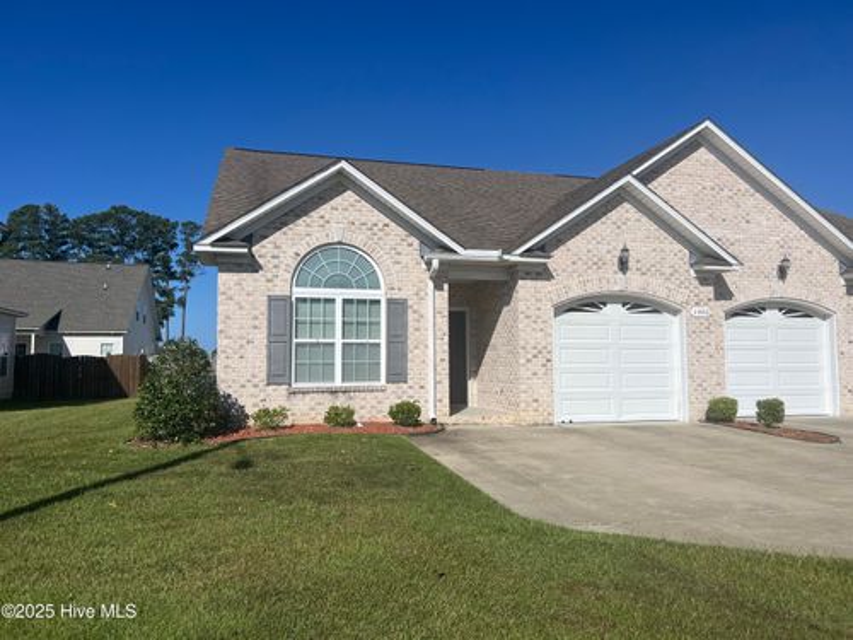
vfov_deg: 53.1
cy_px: 320
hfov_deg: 67.3
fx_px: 641
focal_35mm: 26
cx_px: 426
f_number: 1.5
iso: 50
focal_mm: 5.7
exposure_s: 1/10309
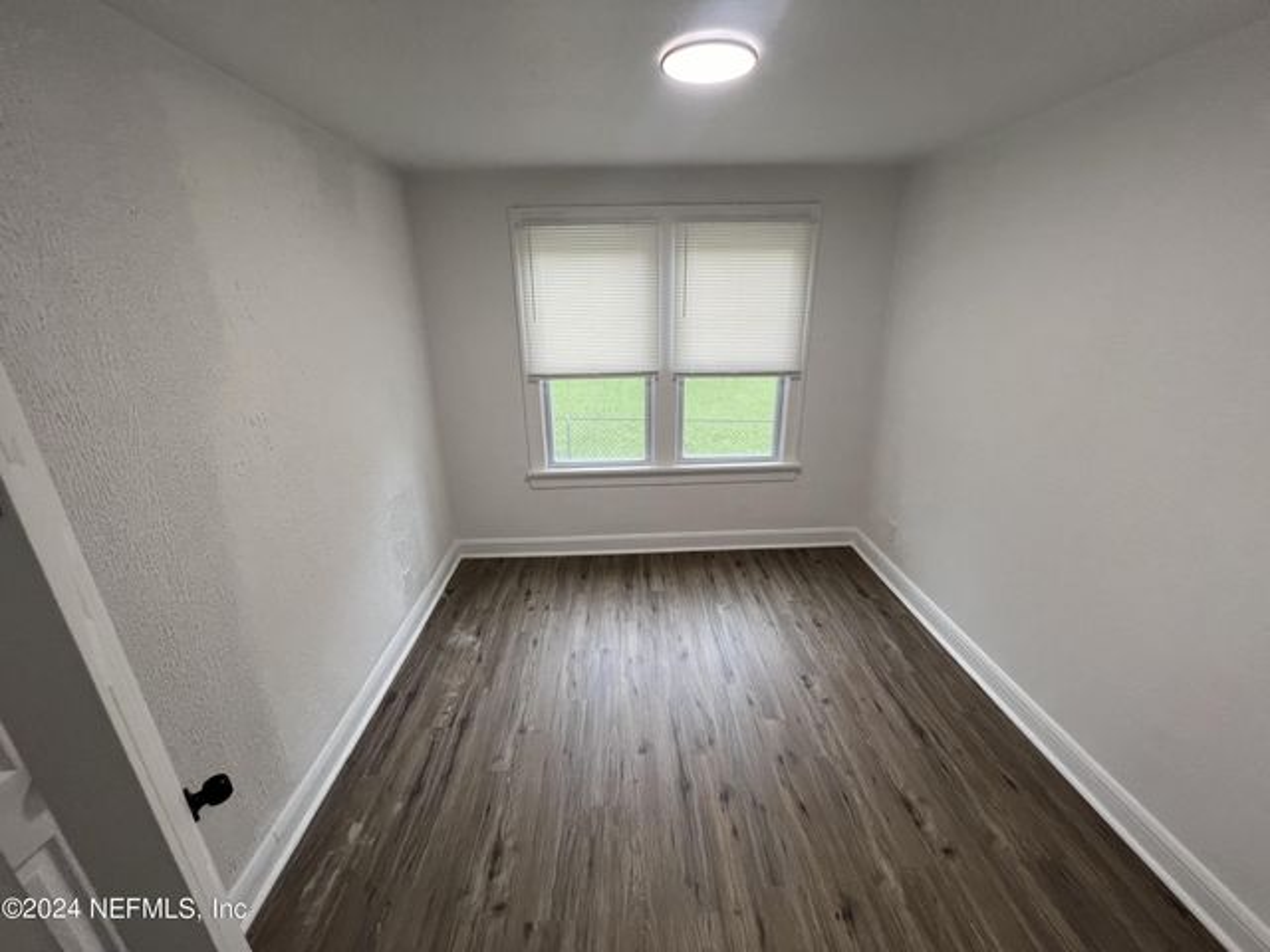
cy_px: 476
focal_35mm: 13
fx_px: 477
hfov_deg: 106.2
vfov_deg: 89.9
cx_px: 635
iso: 100
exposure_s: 1/120
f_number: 1.8
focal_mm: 1.57
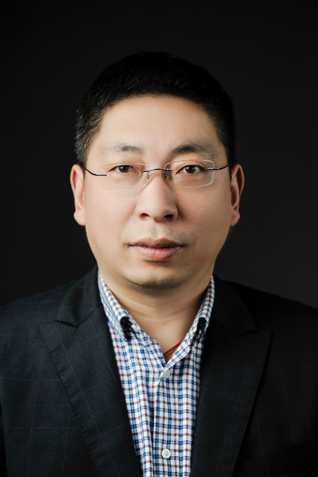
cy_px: 238
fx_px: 2254
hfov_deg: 8.1
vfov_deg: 12.1
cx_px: 159
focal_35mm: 170
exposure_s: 1/125
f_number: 4
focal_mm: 170
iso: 400
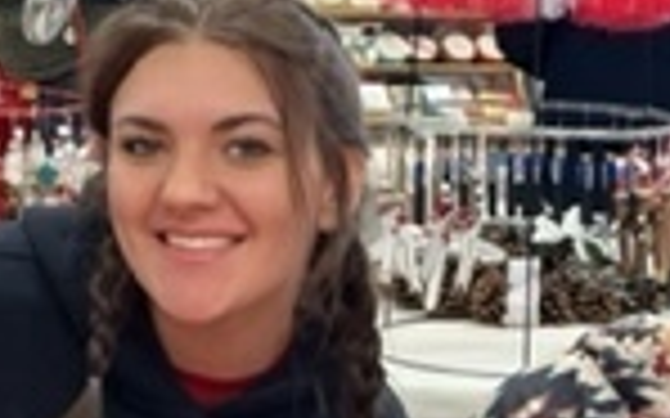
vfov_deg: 10.9
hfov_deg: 17.4
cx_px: 607
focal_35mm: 118
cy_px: 530
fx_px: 2154
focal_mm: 5.1
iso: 100
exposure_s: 1/120
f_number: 1.6
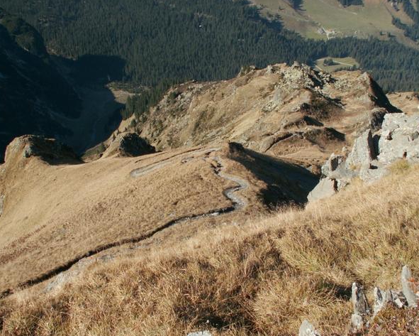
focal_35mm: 37
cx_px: 221
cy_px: 168
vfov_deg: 40.1
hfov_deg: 49.1
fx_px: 459
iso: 50
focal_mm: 5.86
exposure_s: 1/500
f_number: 4
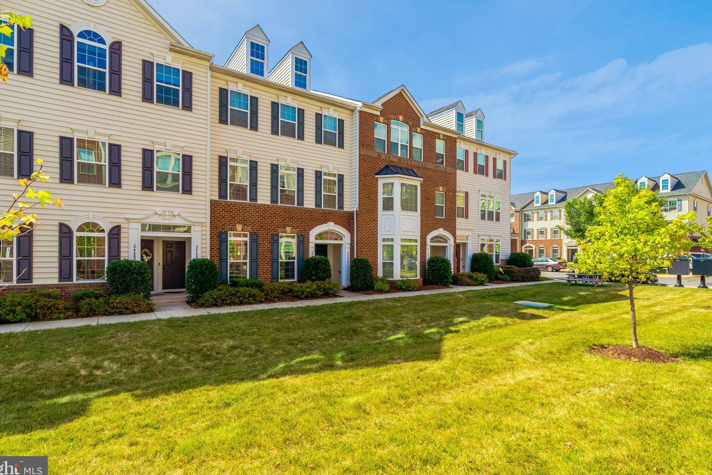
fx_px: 336
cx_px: 344
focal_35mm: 17
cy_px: 231
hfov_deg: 93.2
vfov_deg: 70.4
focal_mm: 16
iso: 1250
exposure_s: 1/1250
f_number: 7.1
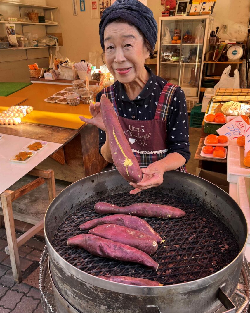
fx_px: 259
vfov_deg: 62.2
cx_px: 125
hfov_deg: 51.5
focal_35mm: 28
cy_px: 154
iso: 32
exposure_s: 1/151
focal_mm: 5.1
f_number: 1.6
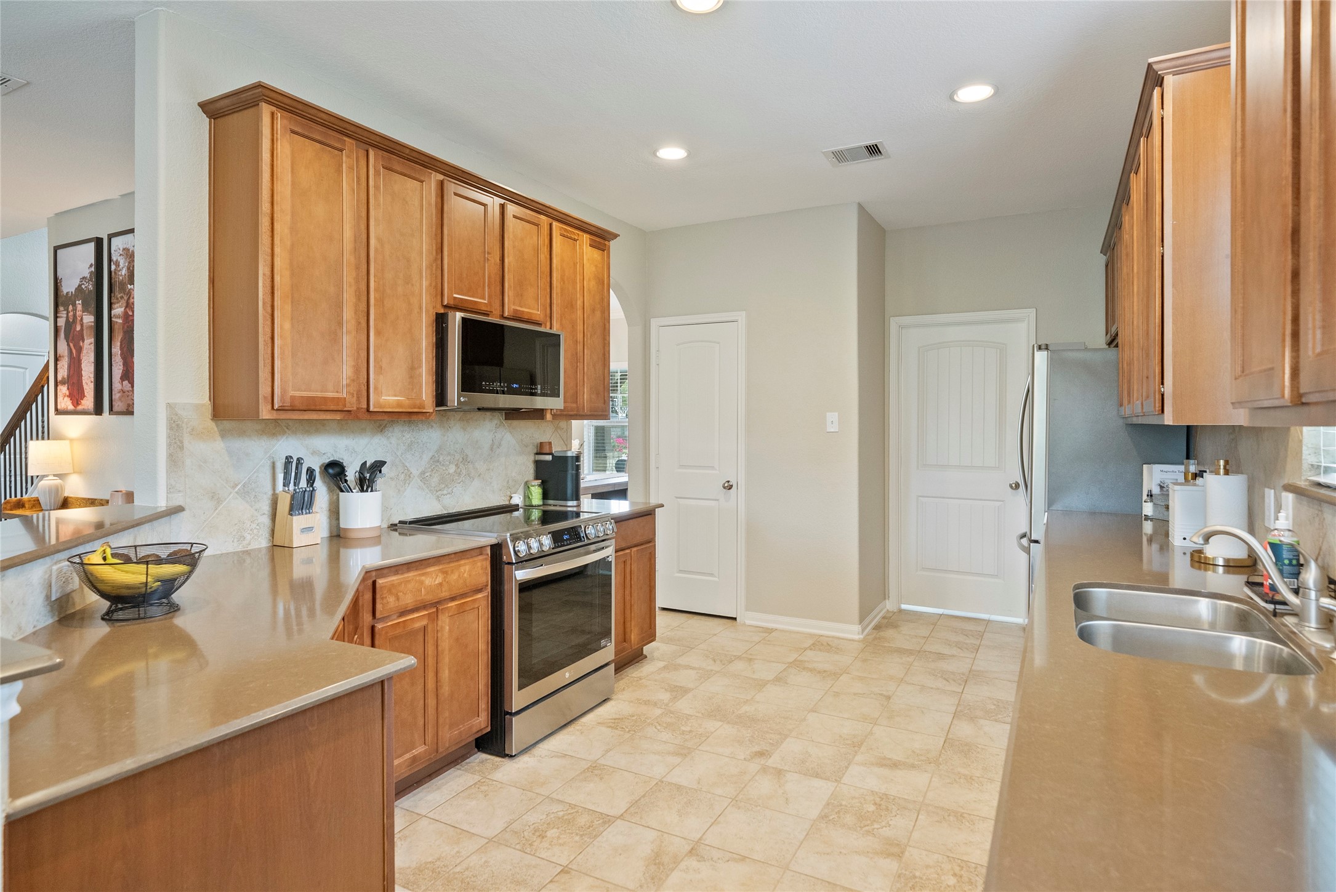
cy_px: 446
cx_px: 668
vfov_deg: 64.6
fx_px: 705
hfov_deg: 86.9
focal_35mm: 19
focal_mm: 19
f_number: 7.1
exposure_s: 1/25
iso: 2000
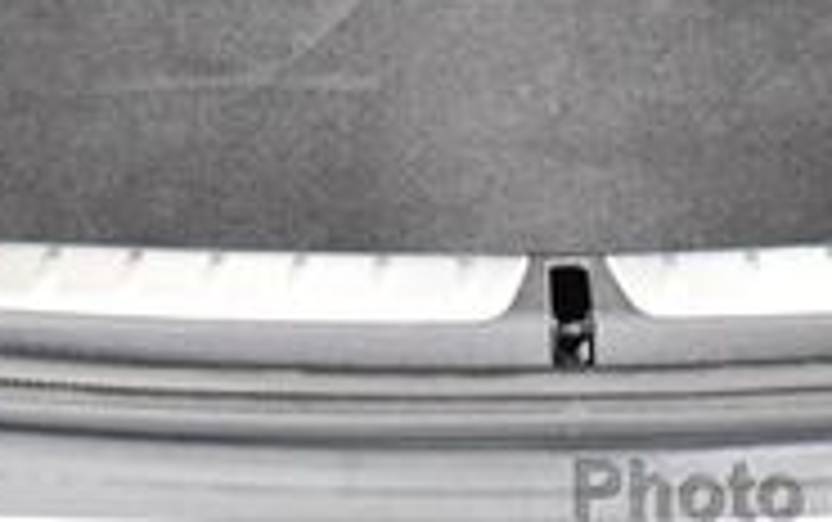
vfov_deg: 9.9
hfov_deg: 16.4
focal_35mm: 127
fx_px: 2882
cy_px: -385
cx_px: 508
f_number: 3.5
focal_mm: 18
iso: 3200
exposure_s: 1/60
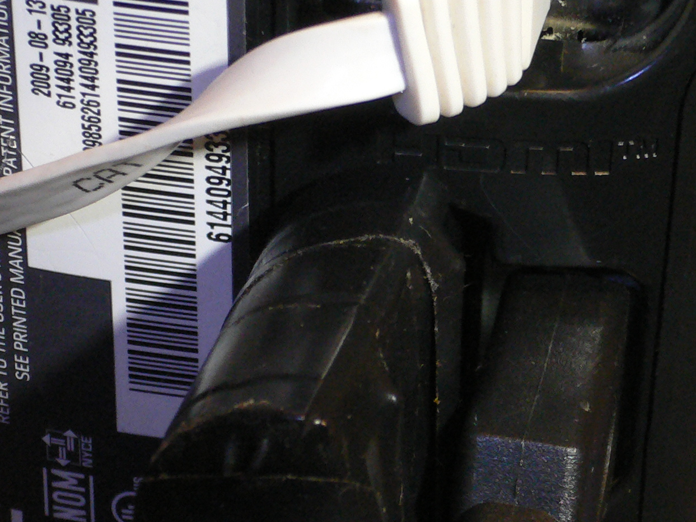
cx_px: 389
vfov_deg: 8.6
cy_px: 311
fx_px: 3478
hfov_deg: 11.4
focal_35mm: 173
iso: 200
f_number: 4.6
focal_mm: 14
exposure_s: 1/8
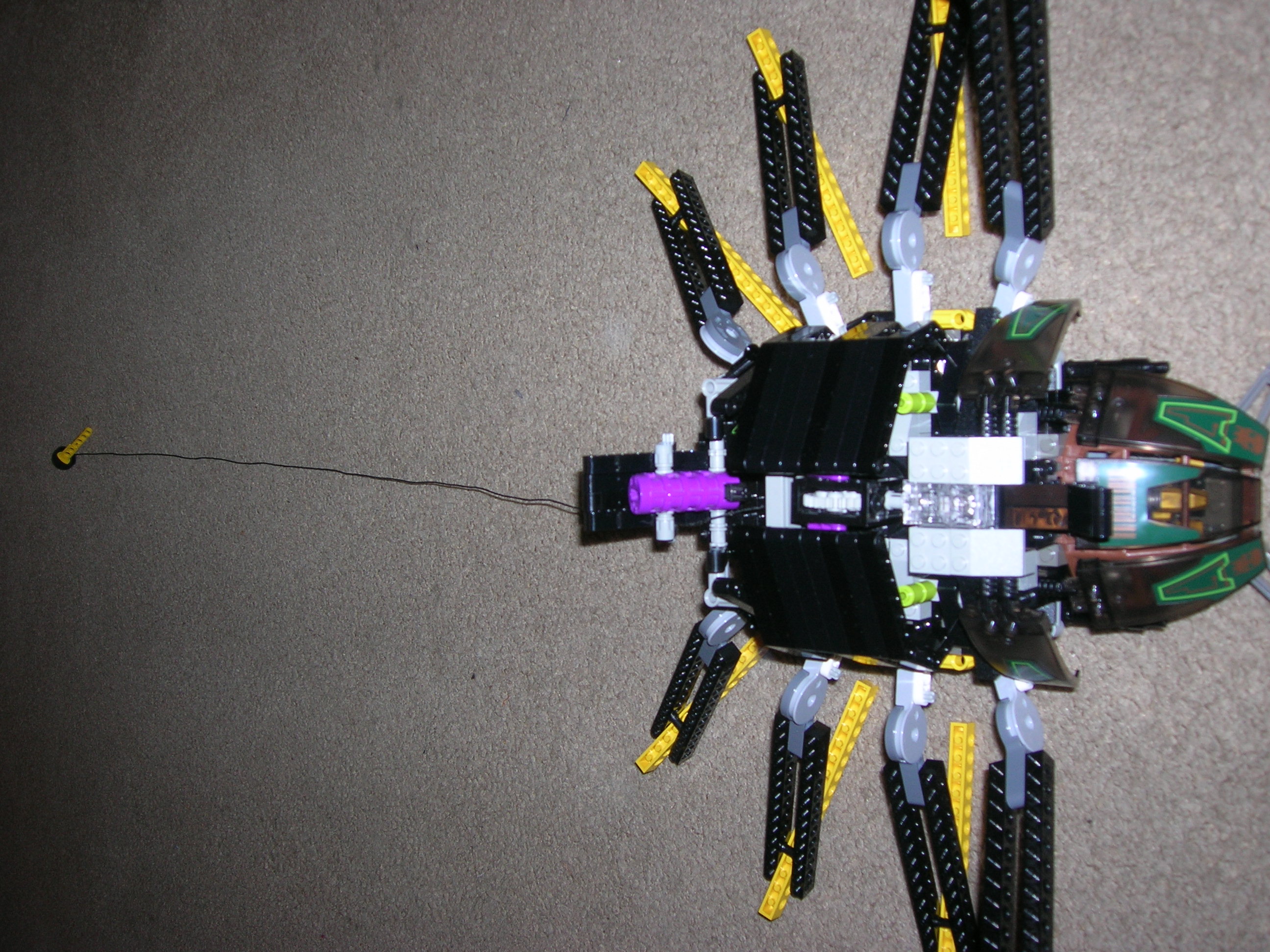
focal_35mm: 36
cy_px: 476
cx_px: 635
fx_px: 1321
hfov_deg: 51.4
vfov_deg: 39.7
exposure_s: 1/60.1
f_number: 2.9
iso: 50
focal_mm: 6
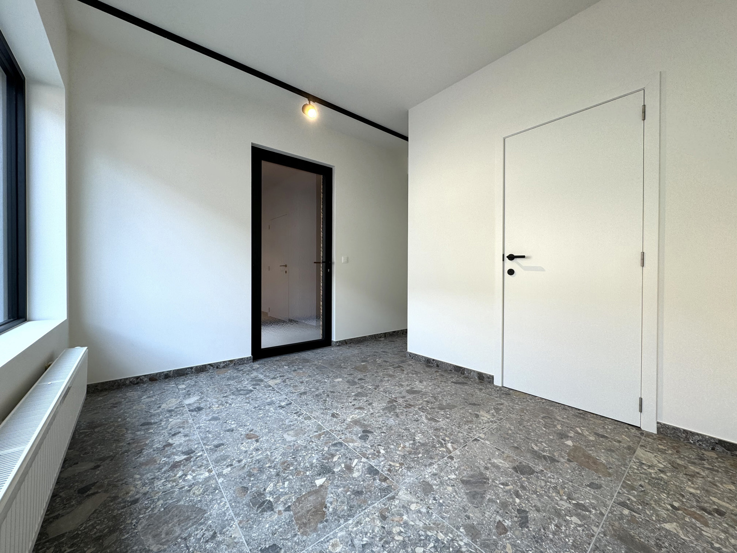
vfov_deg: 85.7
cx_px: 368
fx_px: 298
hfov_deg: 102.1
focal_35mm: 14
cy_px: 276
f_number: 2.2
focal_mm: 2.22
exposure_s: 1/146
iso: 40
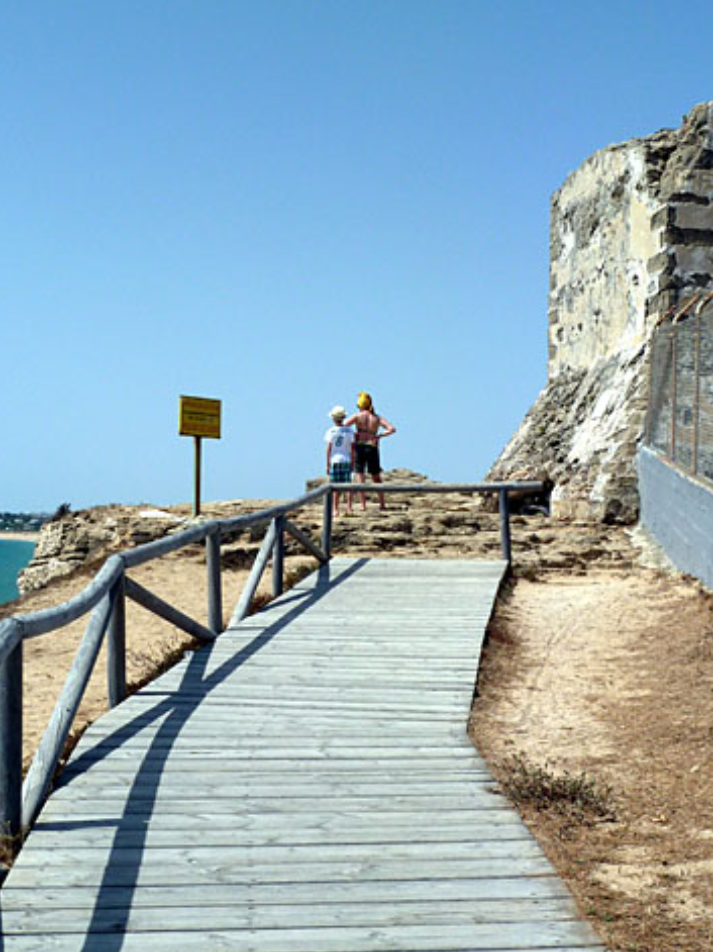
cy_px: 521
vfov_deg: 37.5
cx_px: 315
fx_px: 1401
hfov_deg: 28.5
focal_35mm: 51
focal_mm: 6.5
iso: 80
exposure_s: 1/500
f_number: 6.3
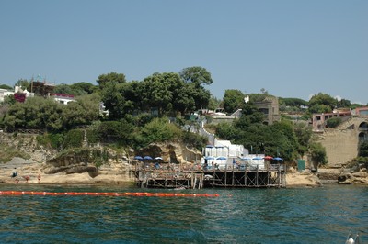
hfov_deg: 51.3
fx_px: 383
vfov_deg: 35.4
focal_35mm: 38
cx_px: 184
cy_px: 122
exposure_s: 1/350
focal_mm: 25
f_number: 9.5
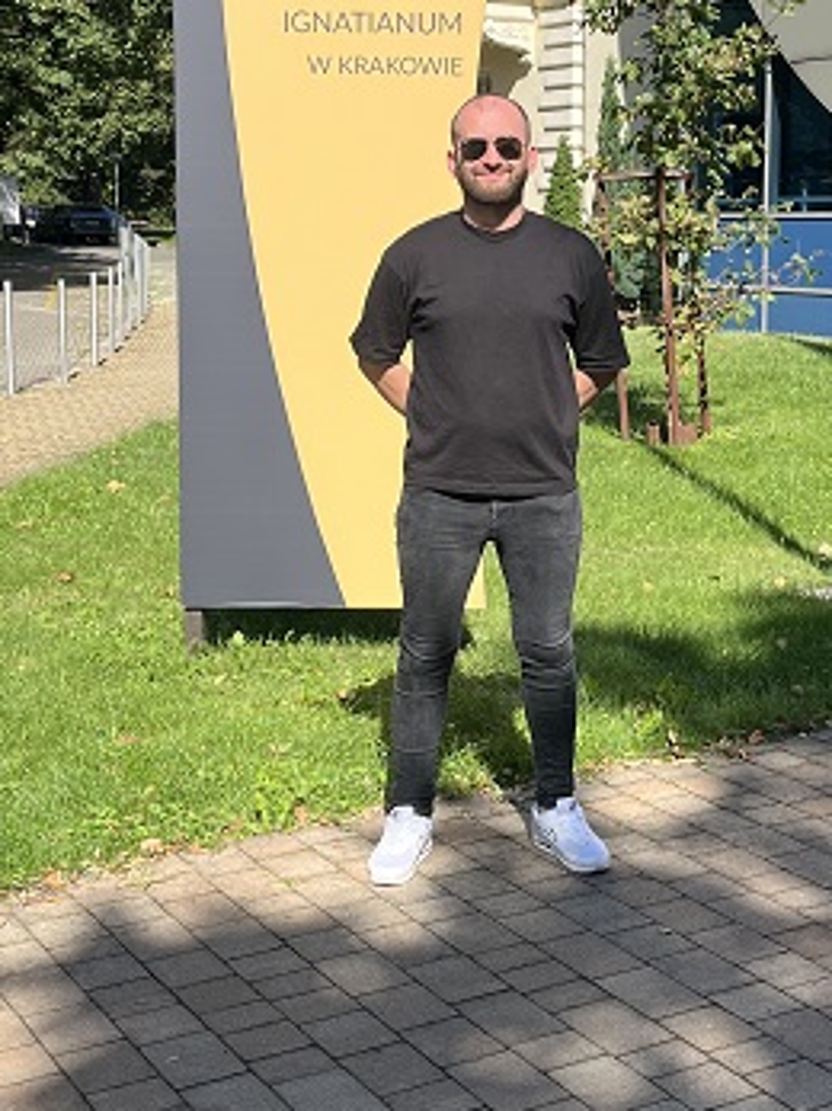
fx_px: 1924
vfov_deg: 32.0
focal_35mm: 60
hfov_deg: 24.4
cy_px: 403
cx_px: 486
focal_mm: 5.1
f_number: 1.6
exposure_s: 1/2632
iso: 50
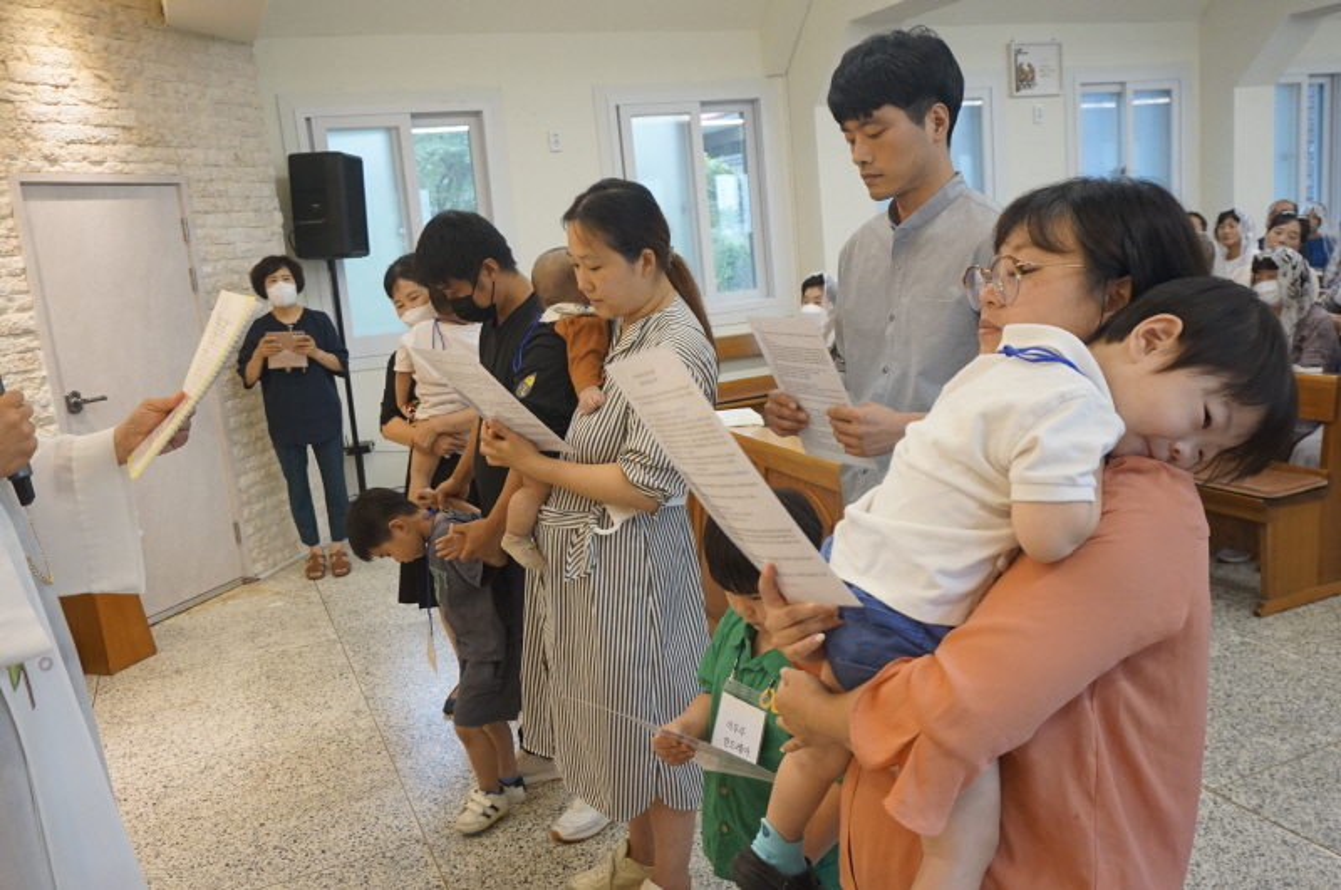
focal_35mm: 30
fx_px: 1116
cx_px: 670
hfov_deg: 62.0
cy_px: 445
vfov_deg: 43.5
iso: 1250
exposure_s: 1/160
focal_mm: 20
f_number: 4
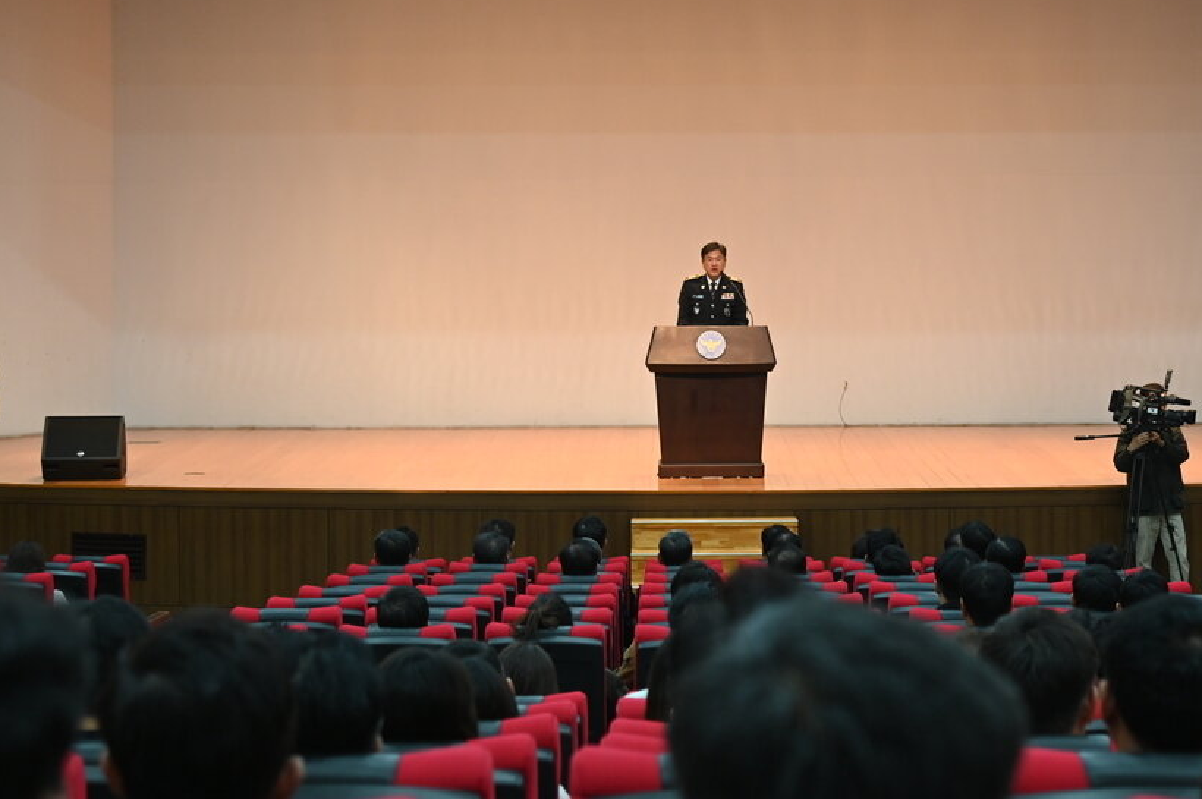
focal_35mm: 82
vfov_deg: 16.6
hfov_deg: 24.8
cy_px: 227
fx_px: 2735
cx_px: 692
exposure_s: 1/125
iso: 800
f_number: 4
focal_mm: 48
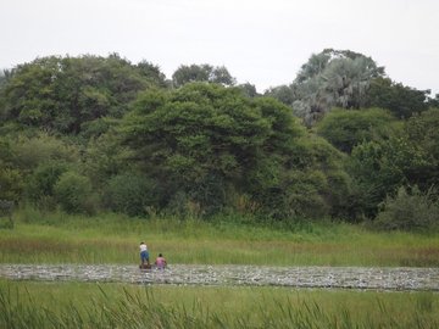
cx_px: 220
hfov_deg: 6.6
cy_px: 164
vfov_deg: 5.0
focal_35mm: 300
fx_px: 3805
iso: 100
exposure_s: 1/250
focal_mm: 64.3
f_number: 2.8
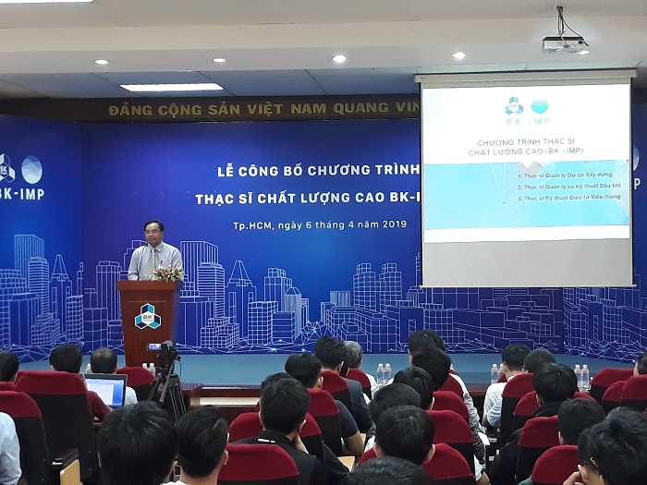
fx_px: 505
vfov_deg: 51.4
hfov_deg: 65.3
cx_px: 324
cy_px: 242
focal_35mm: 27
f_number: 1.7
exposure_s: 1/33
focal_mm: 3.71
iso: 200
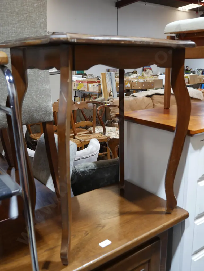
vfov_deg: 49.0
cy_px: 136
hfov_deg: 37.8
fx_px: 298
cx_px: 102
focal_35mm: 38
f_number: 4.1
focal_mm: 19
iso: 500
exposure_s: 1/60
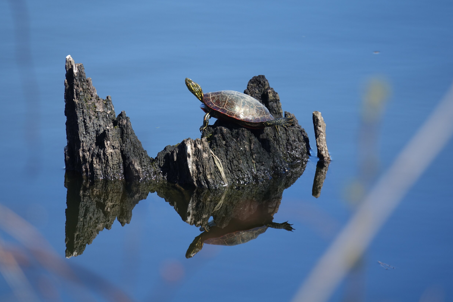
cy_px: 151
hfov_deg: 3.4
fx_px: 7676
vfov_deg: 2.3
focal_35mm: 610
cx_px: 223
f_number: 4
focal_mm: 220
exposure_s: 1/320
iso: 100
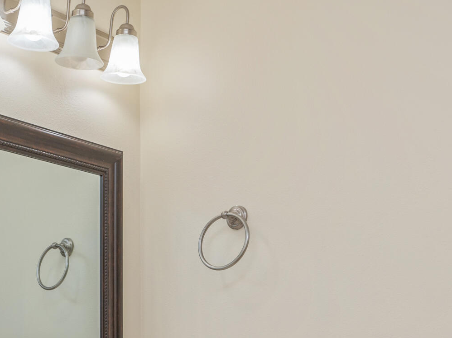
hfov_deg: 34.7
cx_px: 87
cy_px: 385
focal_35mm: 53
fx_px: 698
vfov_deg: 25.1
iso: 200
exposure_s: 1/50
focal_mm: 18.5
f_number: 9
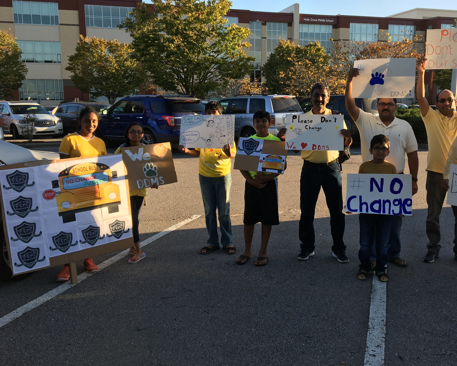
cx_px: 274
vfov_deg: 42.2
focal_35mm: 35
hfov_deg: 51.2
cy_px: 163
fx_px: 473
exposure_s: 1/469
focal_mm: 4.15
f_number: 2.2
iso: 25
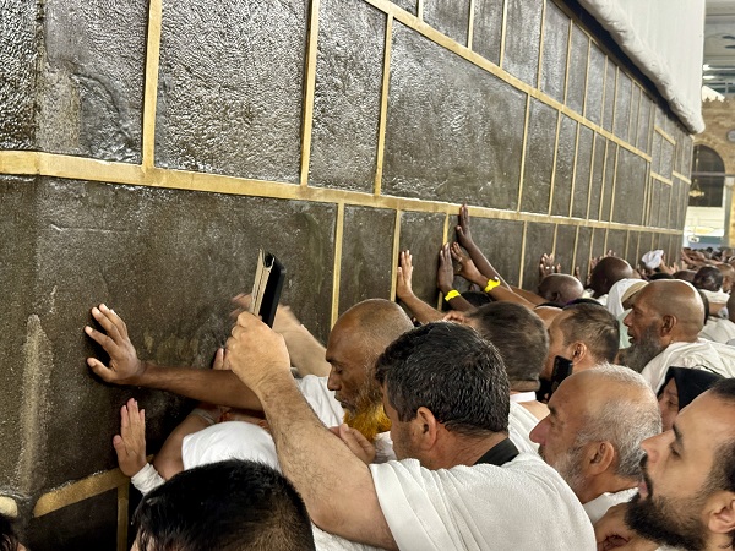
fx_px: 1019
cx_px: 368
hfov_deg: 39.7
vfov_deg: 30.3
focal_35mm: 48
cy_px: 276
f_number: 1.78
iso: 200
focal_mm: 6.76
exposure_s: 1/60
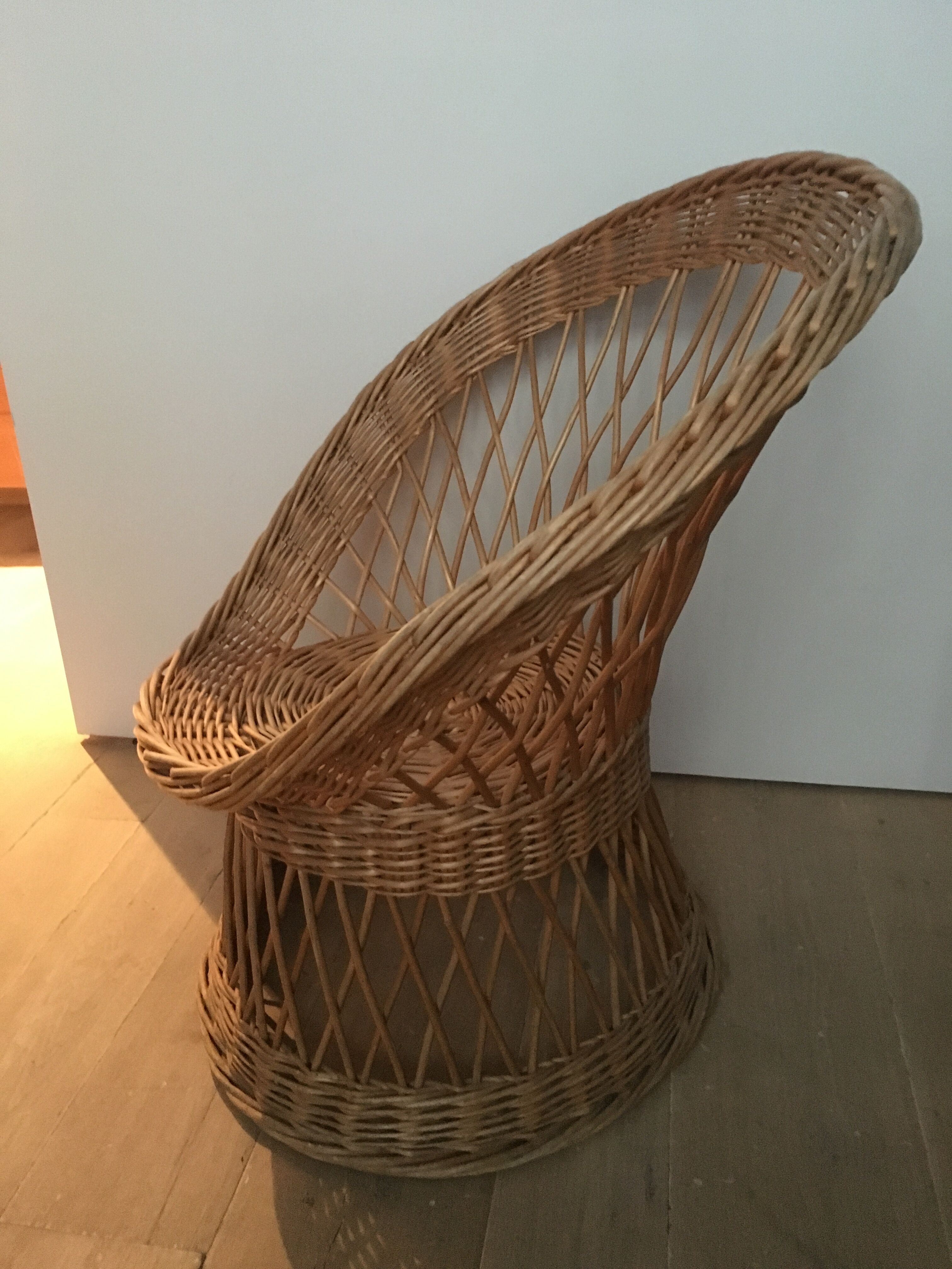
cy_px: 634
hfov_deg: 48.2
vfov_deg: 61.7
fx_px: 1063
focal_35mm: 29
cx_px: 476
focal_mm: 4.15
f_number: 2.2
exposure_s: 1/17
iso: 640
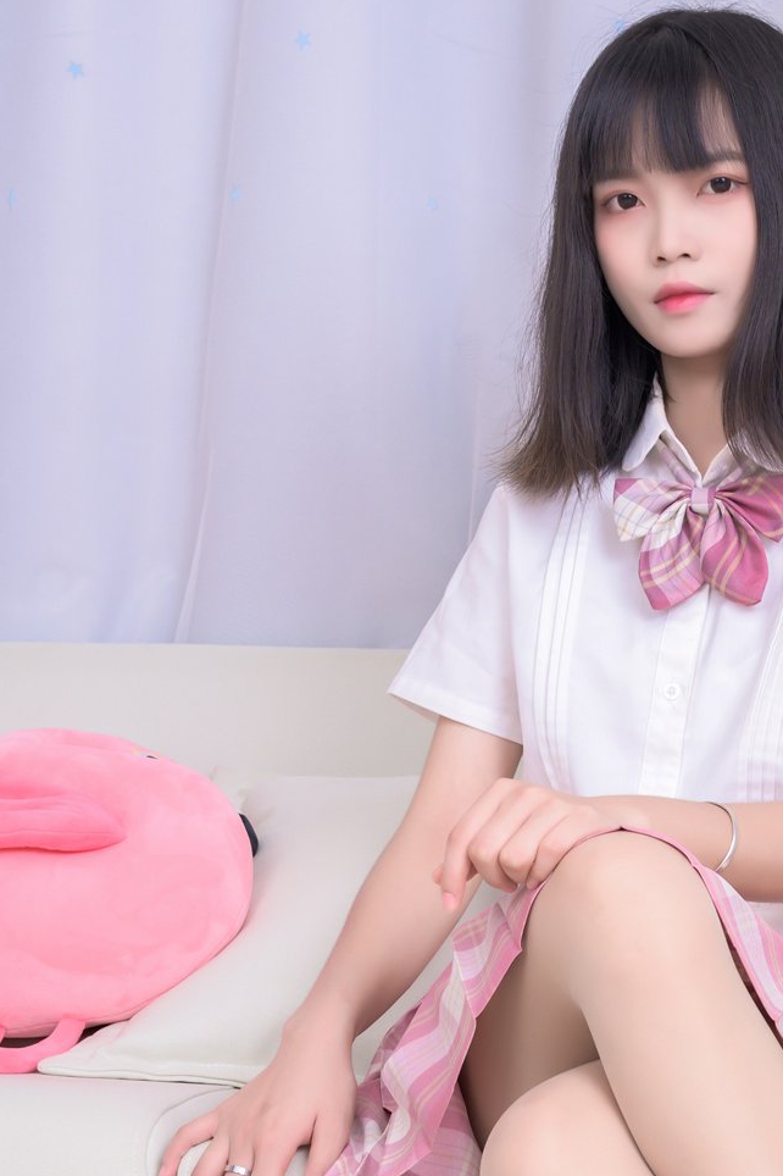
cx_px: 757
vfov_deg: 23.6
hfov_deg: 15.8
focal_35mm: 85
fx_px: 2775
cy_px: 920
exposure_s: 1/160
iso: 500
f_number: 8
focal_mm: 42
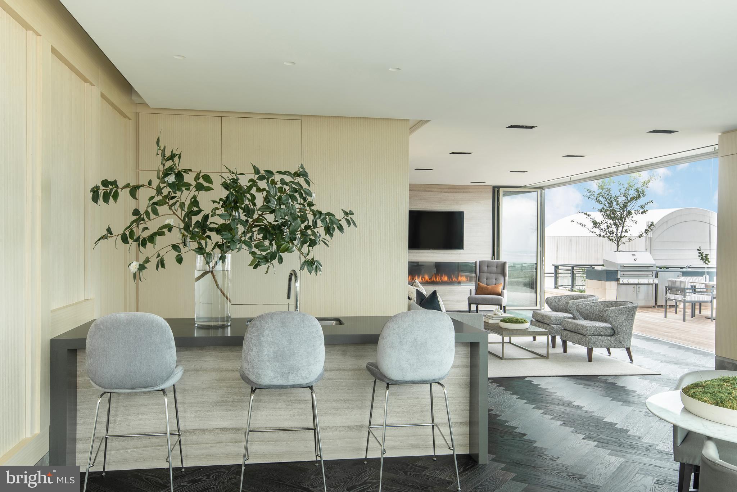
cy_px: 246
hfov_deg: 63.6
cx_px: 368
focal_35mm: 29
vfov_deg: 45.0
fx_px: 594
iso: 64
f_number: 8
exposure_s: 1/10
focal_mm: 29
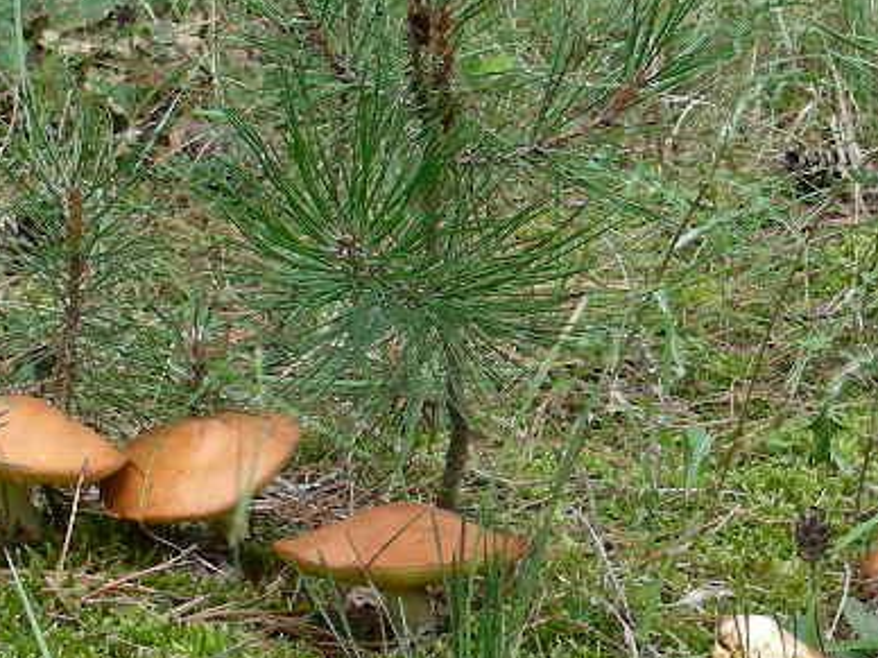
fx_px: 3551
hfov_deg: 14.1
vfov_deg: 10.6
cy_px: 561
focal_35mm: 140
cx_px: 588
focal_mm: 8.8
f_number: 3.5
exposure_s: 1/52.6
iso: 50
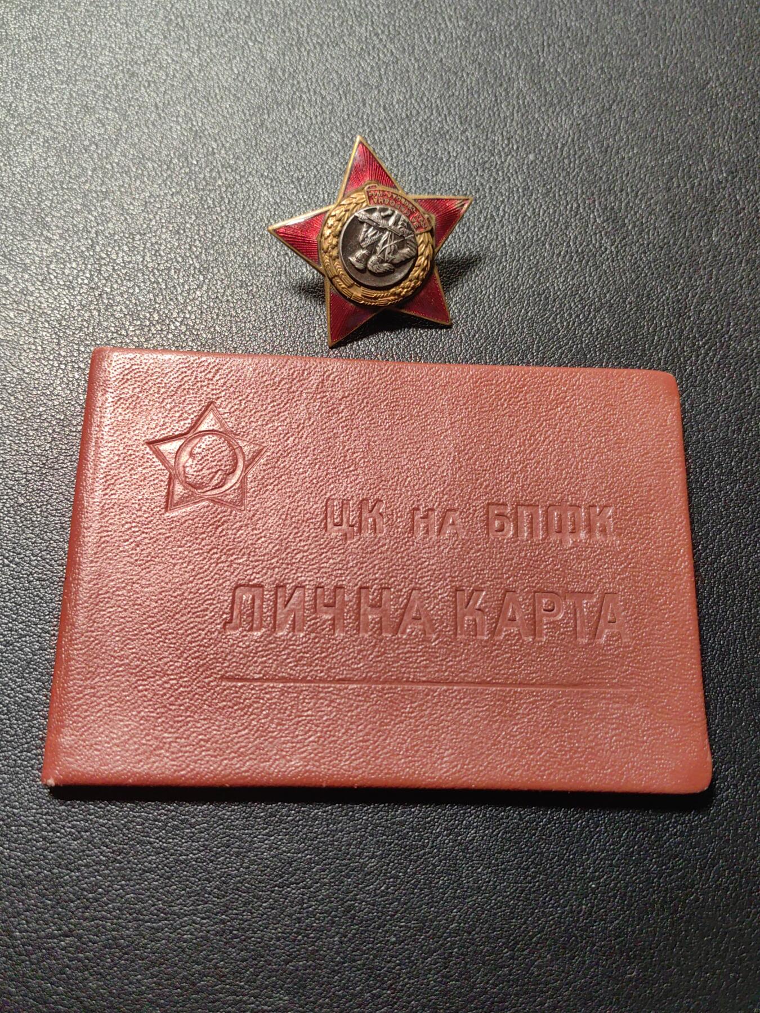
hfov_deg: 48.2
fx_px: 849
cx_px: 380
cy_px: 506
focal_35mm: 29
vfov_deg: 61.7
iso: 125
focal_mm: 5.75
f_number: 2
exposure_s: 1/91.2
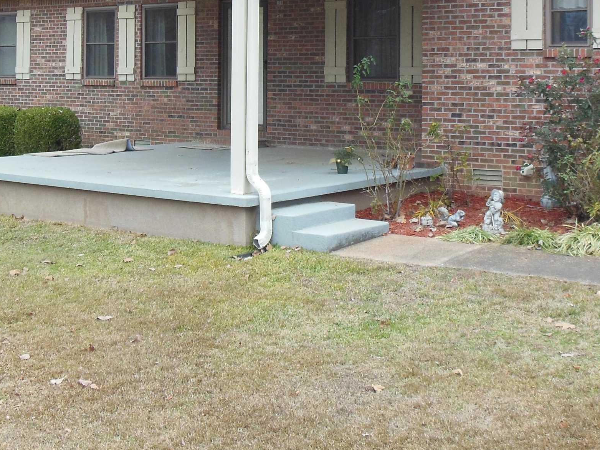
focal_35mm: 57
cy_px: 60
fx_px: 988
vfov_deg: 25.0
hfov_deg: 33.7
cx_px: 334
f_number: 3.3
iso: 125
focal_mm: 5.2
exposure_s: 1/200
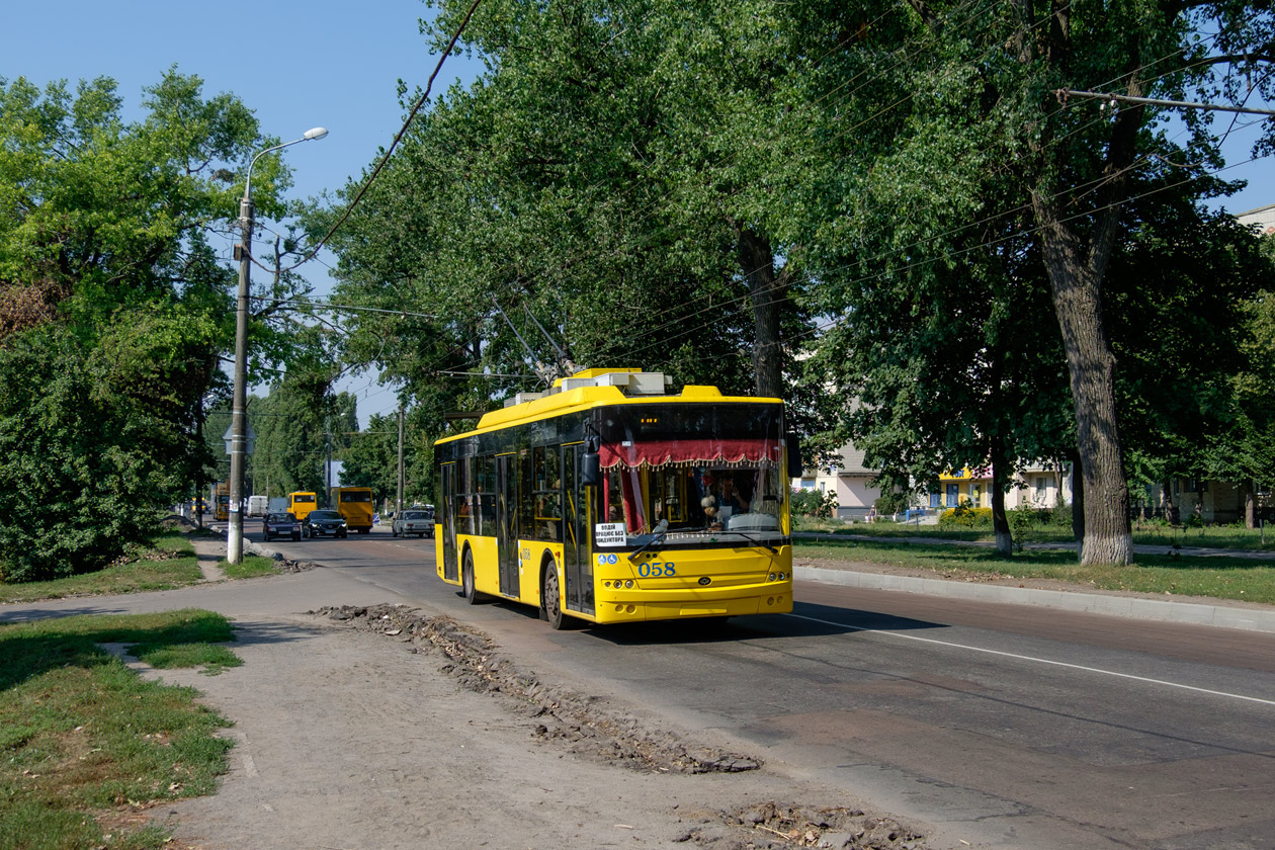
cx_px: 638
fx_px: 1275
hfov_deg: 53.1
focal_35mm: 36
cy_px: 425
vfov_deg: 36.9
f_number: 5
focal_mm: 24.3
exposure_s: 1/500
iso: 200
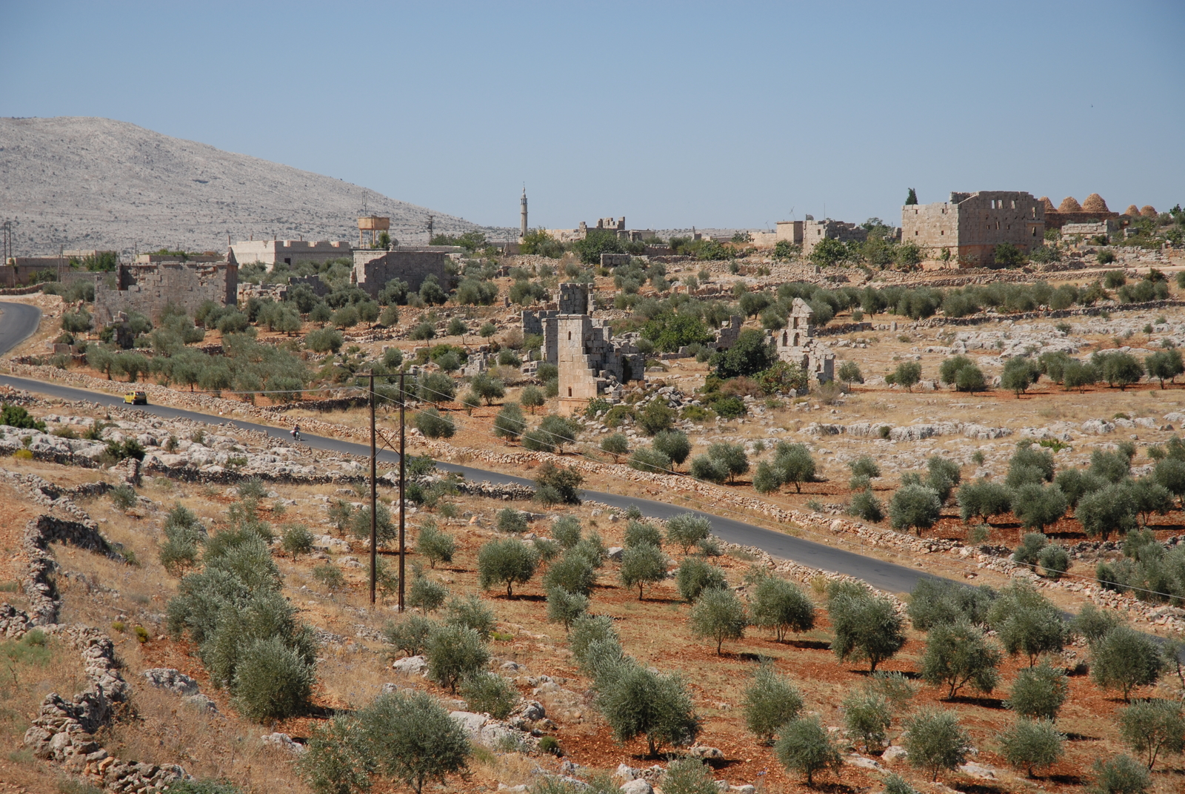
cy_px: 397
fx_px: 3460
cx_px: 592
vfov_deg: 13.1
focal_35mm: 105
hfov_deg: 19.4
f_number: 5.6
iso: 100
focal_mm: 70
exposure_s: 1/500
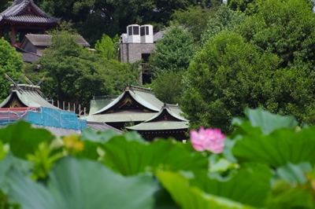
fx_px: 2360
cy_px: 104
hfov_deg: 7.6
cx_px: 158
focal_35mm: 270
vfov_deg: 5.1
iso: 100
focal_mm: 180
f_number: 6.3
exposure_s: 1/320
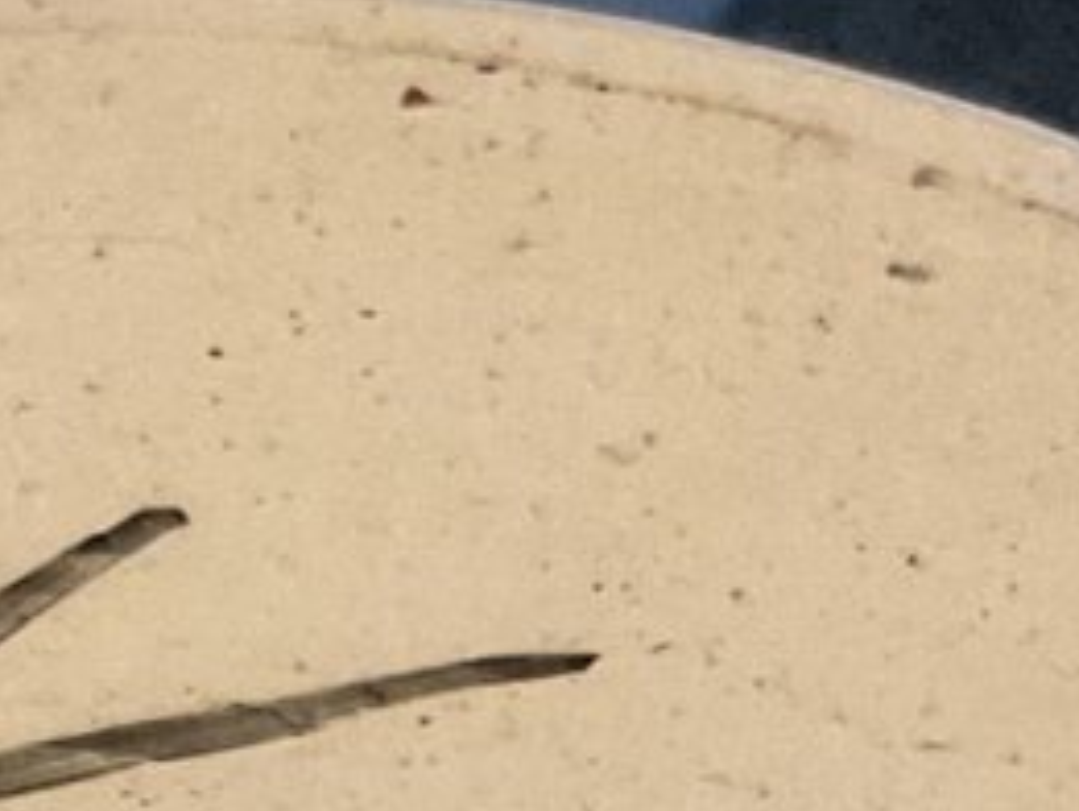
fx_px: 5239
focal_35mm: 168
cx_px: 275
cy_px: 1876
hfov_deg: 11.7
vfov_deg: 8.2
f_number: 1.8
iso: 200
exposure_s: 1/50
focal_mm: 3
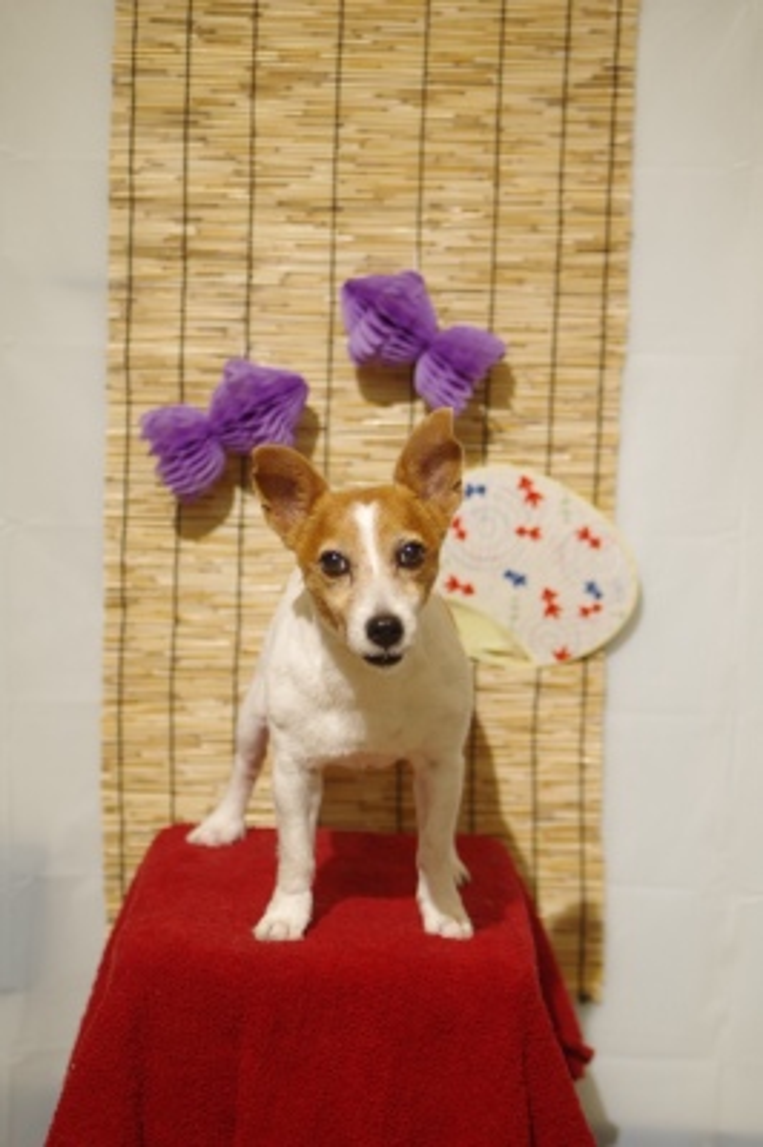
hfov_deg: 16.6
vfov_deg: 24.8
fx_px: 2611
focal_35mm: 82
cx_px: 382
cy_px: 574
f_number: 2.8
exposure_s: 1/100
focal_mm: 55
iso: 320
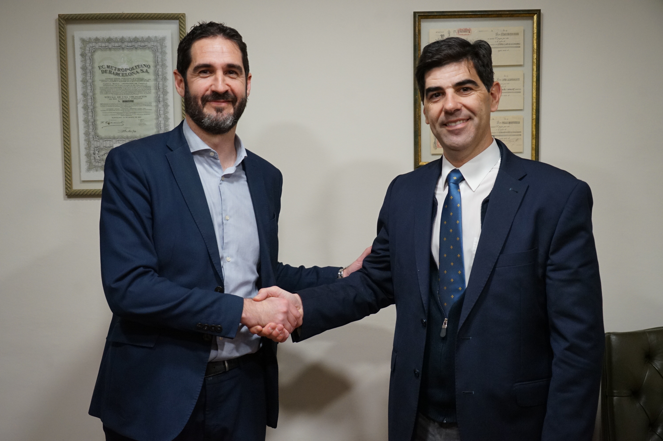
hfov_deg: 49.6
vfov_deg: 34.1
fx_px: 718
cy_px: 220
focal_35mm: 39
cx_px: 332
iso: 2500
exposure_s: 1/160
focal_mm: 39
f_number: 4.5
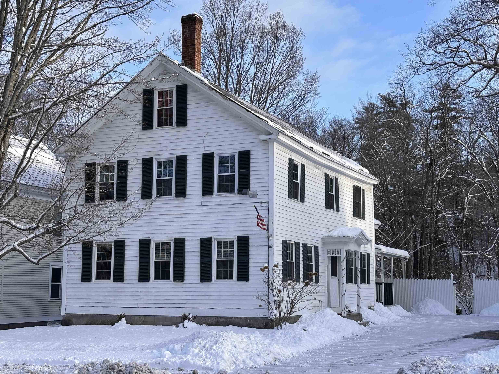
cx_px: 250
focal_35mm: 52
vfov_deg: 28.0
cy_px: 187
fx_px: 750
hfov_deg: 36.8
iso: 32
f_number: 1.6
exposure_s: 1/1164
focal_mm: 5.96
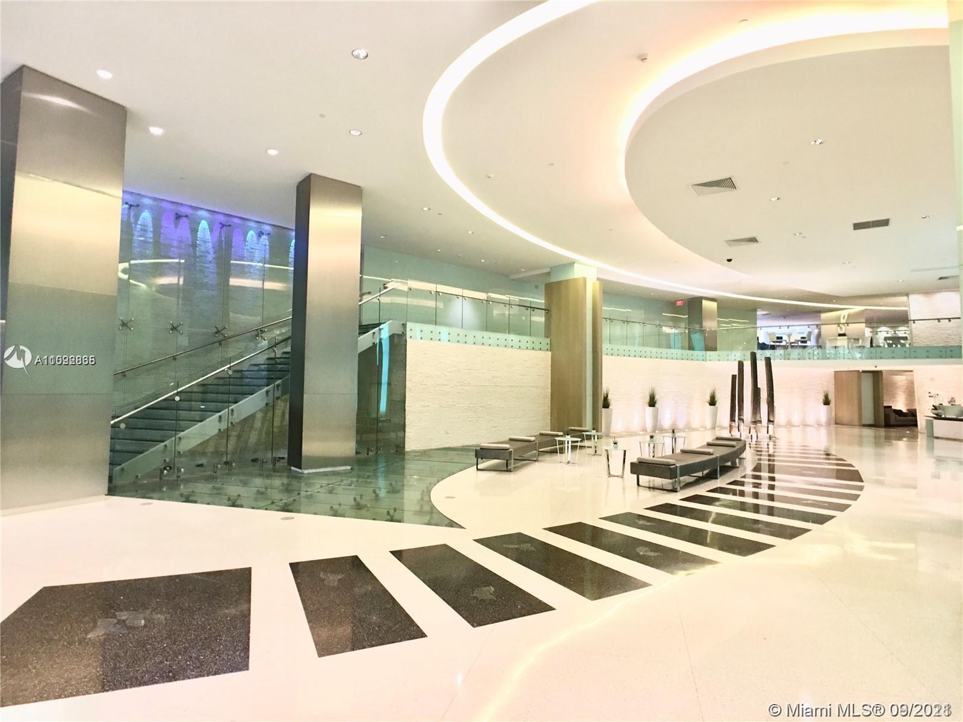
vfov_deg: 48.2
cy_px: 361
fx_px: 807
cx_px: 482
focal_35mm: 29
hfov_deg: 61.7
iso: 64
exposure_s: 1/15
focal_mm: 4.15
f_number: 2.2
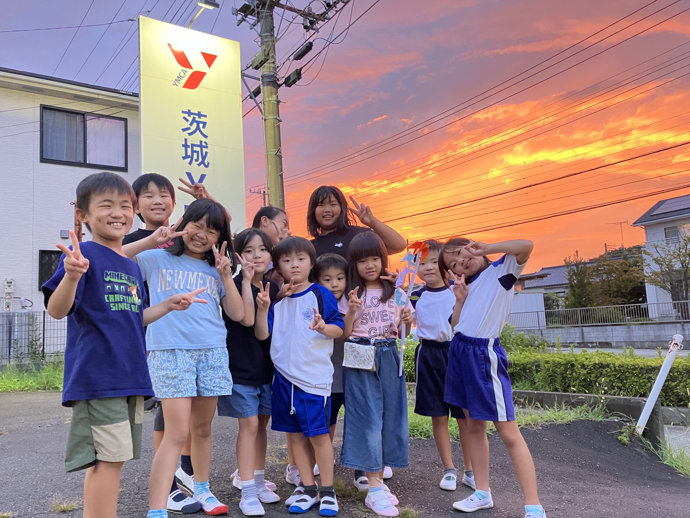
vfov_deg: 49.7
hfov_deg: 63.4
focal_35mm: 28
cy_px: 259
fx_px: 558
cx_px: 345
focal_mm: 3.99
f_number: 1.8
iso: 200
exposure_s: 1/60
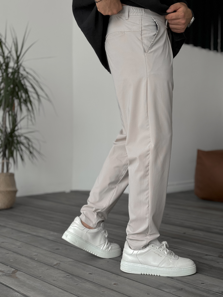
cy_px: 148
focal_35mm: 48
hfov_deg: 30.3
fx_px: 412
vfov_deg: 39.7
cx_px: 112
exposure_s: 1/250
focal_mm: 6.76
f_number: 1.8
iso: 64
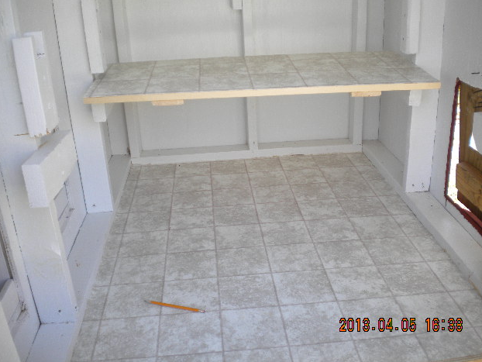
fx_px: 501
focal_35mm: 36
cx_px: 245
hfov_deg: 51.3
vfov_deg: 39.7
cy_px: 178
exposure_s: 1/78.5
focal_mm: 6.3
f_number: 3.1
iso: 80
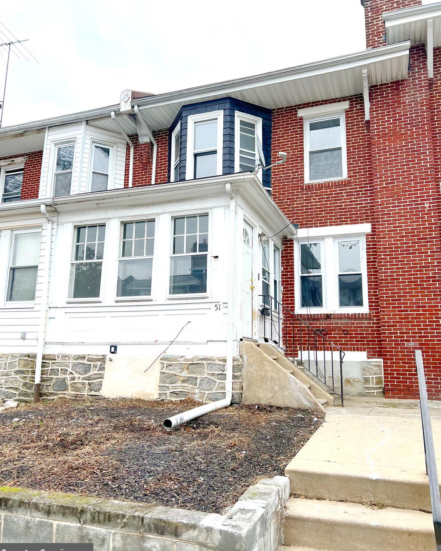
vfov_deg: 62.2
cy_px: 272
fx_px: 457
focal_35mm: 28
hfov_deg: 51.5
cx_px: 222
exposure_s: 1/1511
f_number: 1.5
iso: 50
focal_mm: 5.7
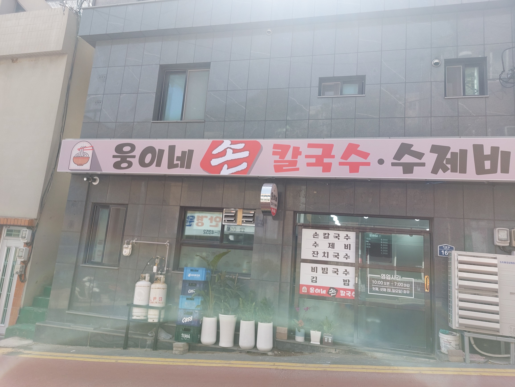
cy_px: 194
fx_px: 372
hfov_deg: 69.4
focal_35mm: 25
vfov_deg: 54.9
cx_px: 258
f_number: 1.8
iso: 25
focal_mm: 5.23
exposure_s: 1/255
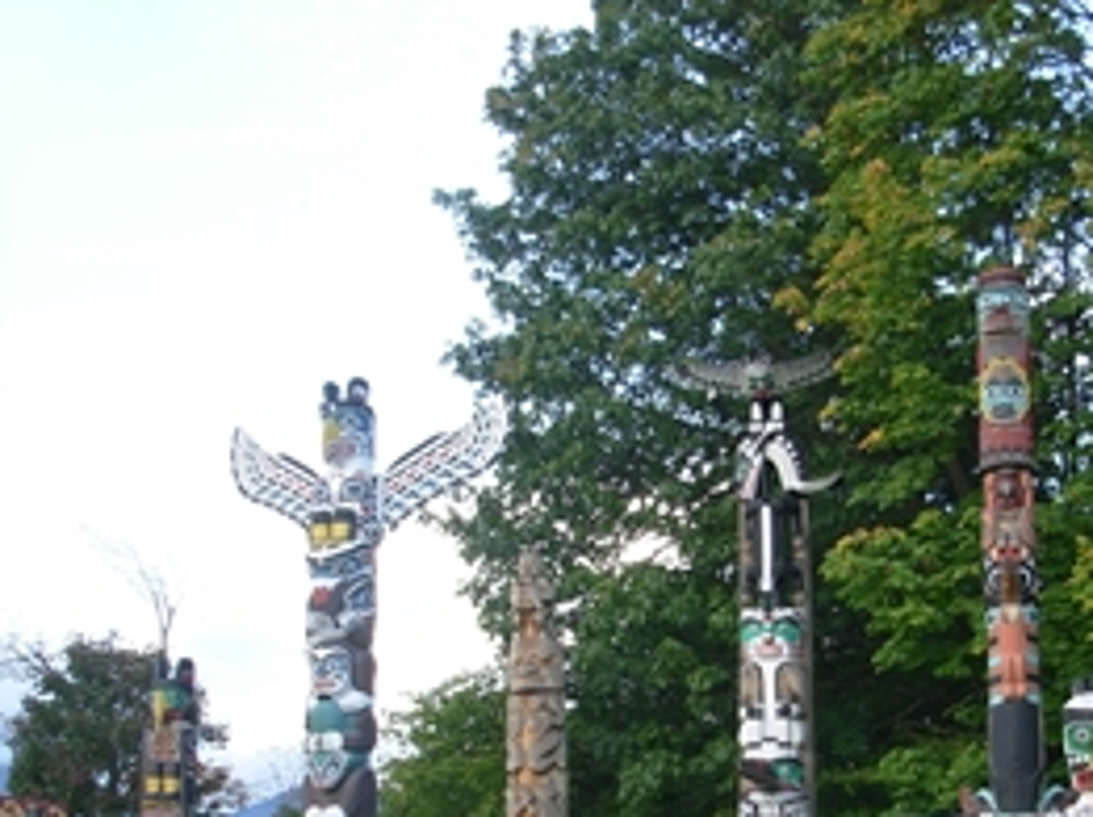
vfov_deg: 20.6
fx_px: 2207
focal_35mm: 70
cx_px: 624
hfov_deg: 27.8
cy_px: 691
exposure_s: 1/53.8
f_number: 2.9
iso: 50
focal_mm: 6.3
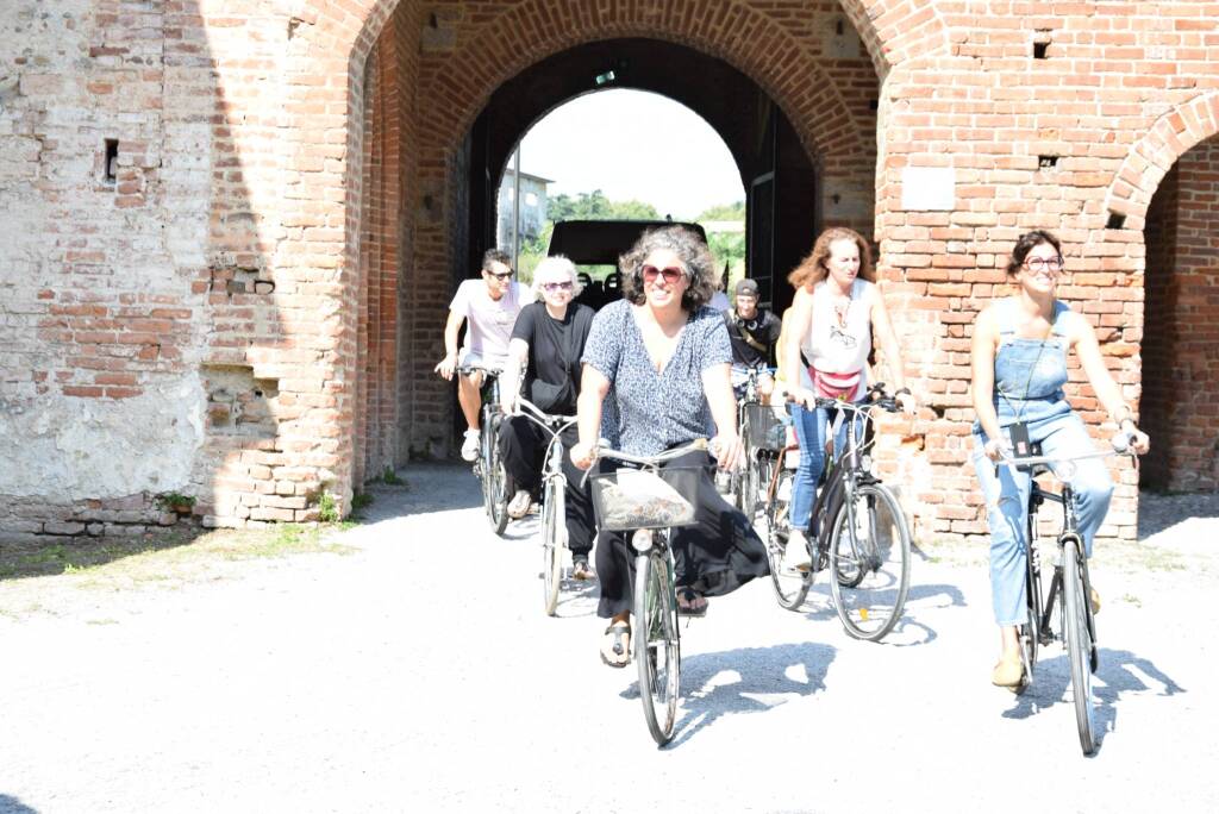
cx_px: 610
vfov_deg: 21.6
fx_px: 2134
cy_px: 407
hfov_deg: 31.9
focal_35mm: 63
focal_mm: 42
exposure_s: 1/100
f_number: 6.3
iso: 100
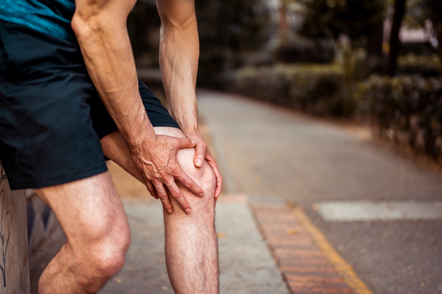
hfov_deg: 39.6
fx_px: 614
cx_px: 221
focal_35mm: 50
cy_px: 147
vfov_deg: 27.0
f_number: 1.8
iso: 100
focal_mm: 50
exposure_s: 1/125
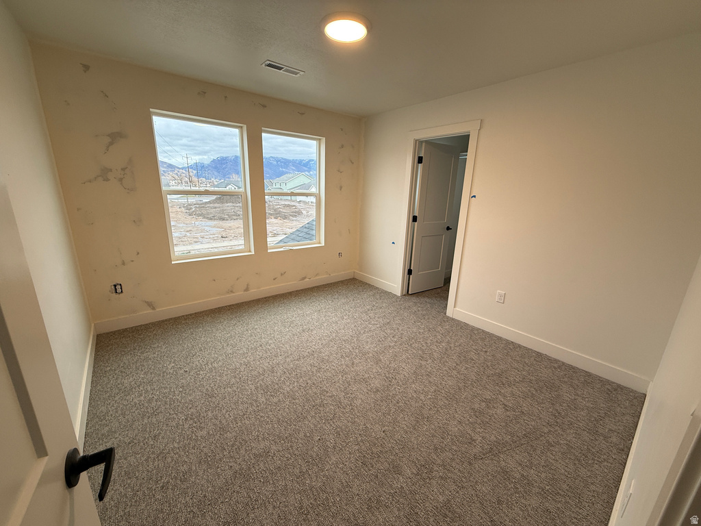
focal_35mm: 14
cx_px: 350
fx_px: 284
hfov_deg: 102.1
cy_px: 263
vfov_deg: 85.7
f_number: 2.2
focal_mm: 2.22
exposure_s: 1/120
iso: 80
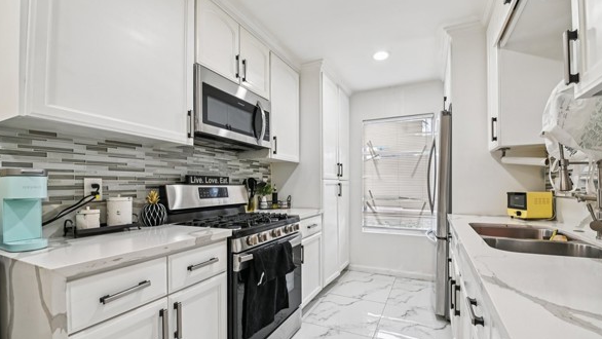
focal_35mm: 16
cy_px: 183
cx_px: 318
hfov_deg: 99.2
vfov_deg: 67.0
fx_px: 255
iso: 250
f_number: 8
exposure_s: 1/8
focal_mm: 14
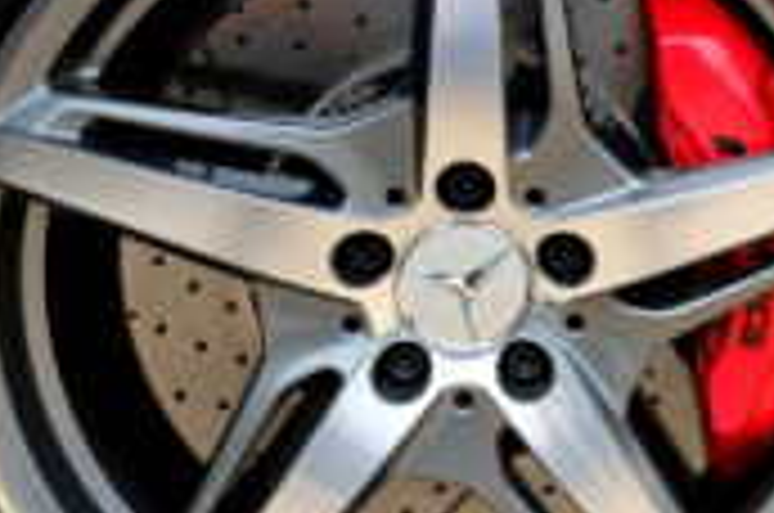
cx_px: 824
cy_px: 148
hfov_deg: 25.1
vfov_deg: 17.8
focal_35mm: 76
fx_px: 1631
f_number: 8
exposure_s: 1/200
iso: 400
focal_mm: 19.4
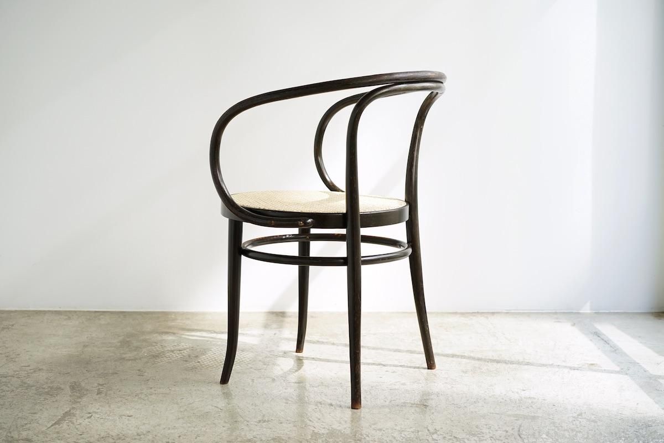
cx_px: 332
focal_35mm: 55
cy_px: 222
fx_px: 1014
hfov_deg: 36.2
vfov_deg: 24.6
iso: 640
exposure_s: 1/125
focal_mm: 55
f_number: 4.5
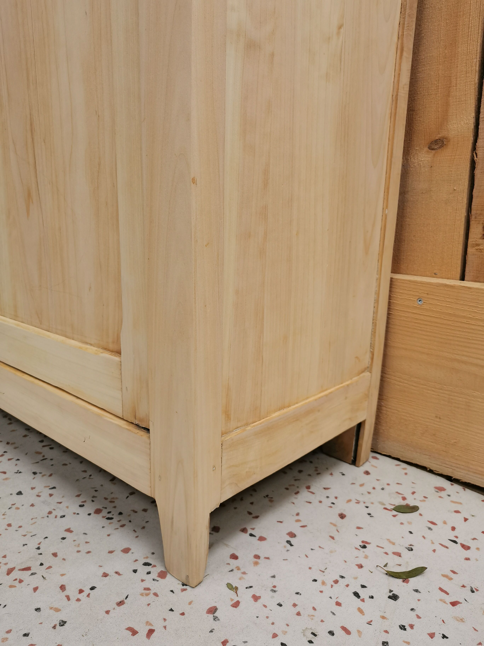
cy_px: 323
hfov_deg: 48.2
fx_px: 541
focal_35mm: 29
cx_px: 242
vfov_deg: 61.7
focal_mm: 5.58
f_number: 1.8
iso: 80
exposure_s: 1/100
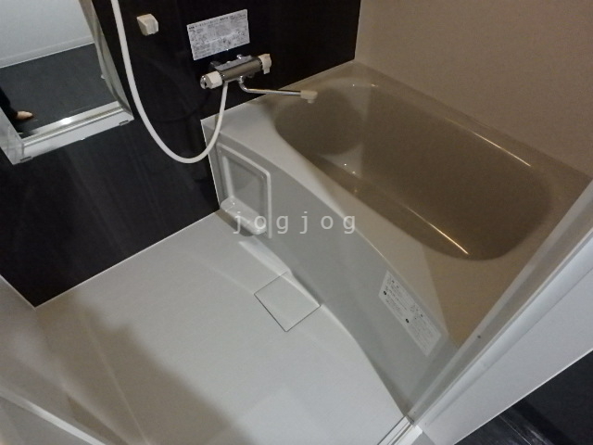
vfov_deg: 63.4
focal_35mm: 21
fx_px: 360
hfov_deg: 79.0
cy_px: 222
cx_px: 296
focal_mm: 3.7
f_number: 3.5
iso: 1600
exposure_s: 1/30
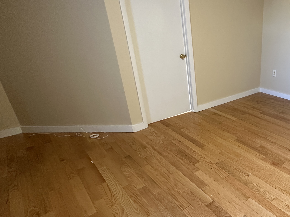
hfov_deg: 59.8
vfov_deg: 51.3
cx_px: 235
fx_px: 226
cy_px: 120
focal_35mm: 27
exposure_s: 1/60
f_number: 2.2
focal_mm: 2.22
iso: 250
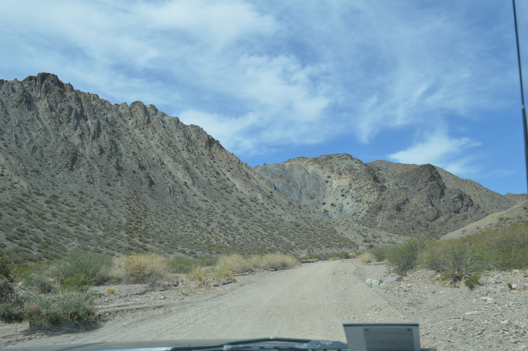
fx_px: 528
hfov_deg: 53.2
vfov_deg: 36.8
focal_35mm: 36
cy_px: 176
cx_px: 264
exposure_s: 1/250
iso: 100
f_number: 8
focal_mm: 24
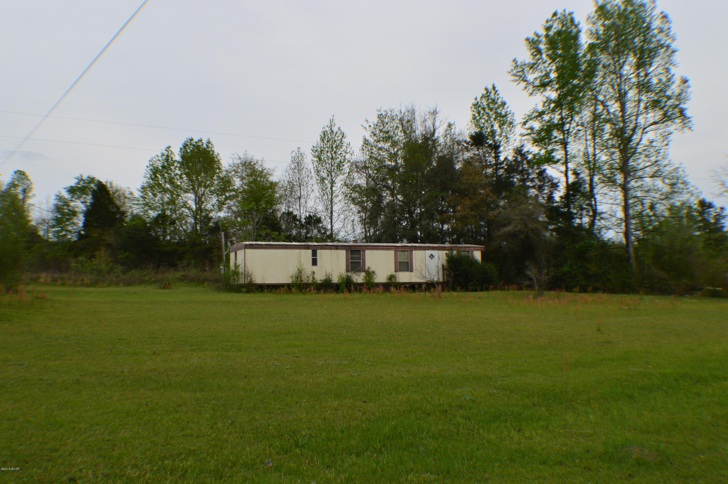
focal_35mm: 39
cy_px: 242
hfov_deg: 49.6
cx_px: 364
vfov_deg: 34.1
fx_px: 788
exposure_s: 1/160
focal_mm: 26
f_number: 9
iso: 400
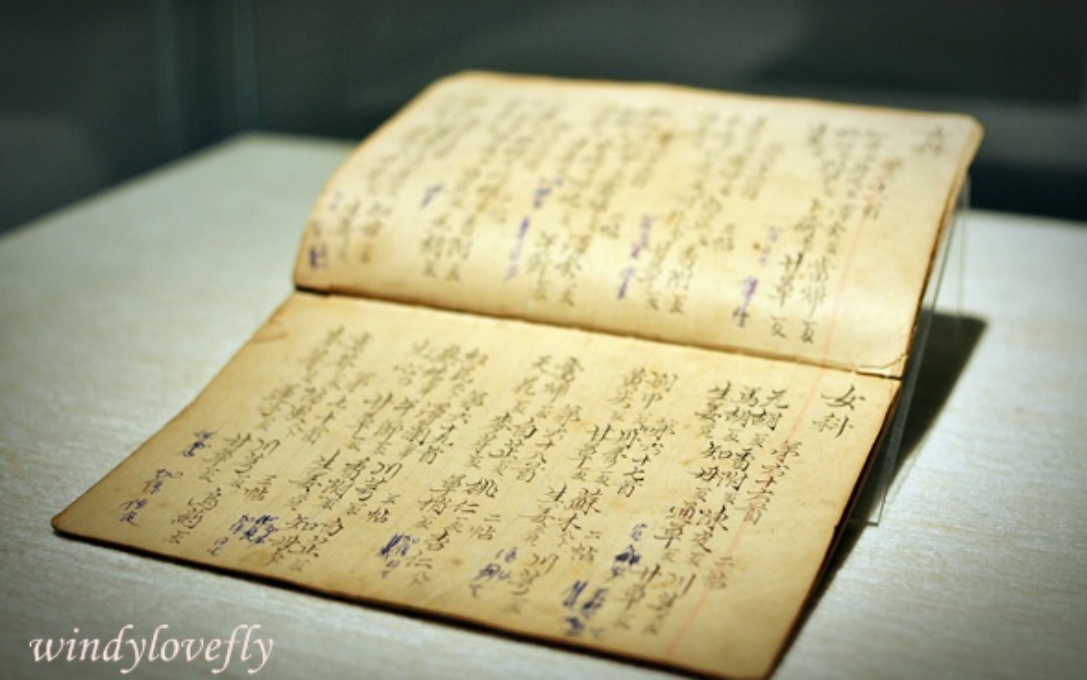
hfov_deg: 37.2
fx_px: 1616
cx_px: 542
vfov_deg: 23.8
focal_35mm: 55
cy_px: 345
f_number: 2.8
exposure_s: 1/160
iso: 400
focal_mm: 35
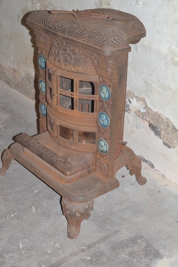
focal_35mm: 60
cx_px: 89
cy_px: 134
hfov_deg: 22.6
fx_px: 445
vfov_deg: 33.4
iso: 400
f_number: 8
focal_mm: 40
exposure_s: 1/60
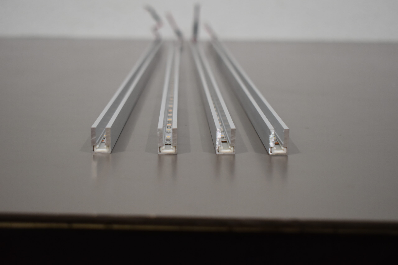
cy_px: 132
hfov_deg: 35.1
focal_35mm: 57
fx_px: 630
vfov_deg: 23.8
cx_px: 199
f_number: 4.8
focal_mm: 38
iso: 800
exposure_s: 1/200
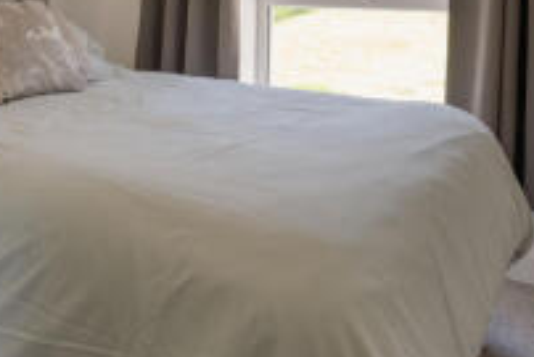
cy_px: 1
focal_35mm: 40
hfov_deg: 47.4
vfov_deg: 31.0
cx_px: 167
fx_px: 594
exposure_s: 1/13
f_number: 8
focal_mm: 17
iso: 100
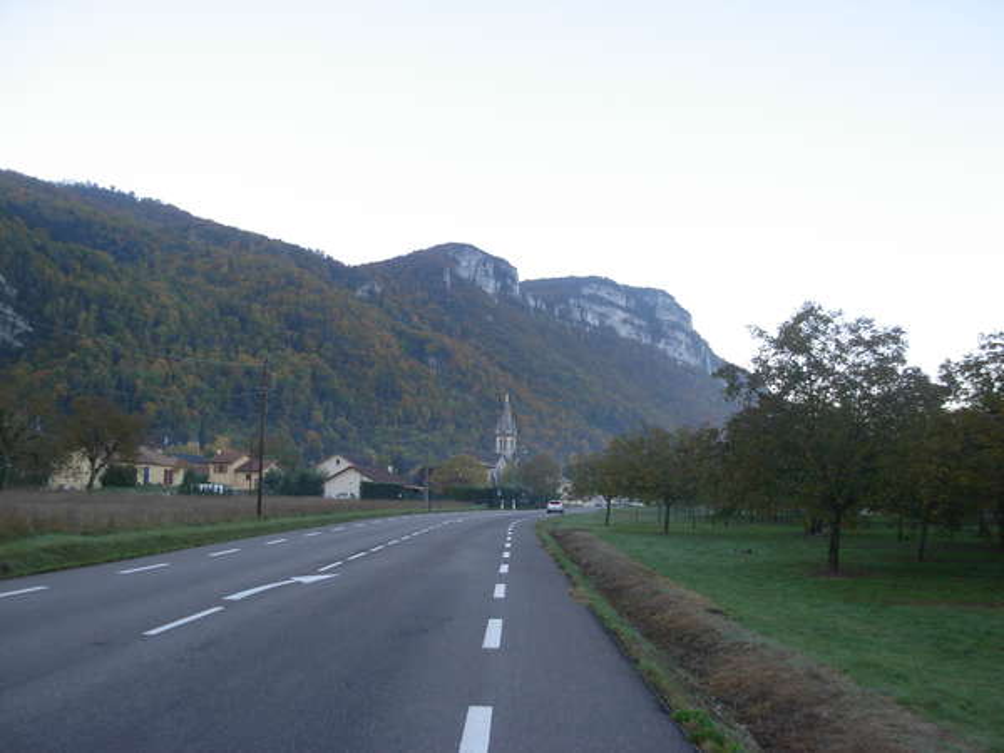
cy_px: 376
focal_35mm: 38
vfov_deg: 37.7
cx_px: 502
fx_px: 1102
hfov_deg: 49.0
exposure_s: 1/111
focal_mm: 6.3
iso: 79
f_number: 2.9
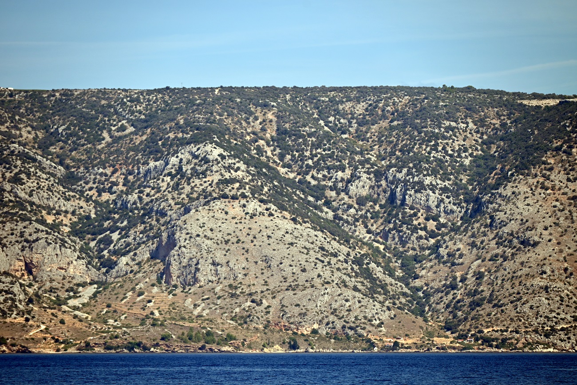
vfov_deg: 7.4
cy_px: 192
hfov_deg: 11.1
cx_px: 288
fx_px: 2965
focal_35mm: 185
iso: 140
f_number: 5.6
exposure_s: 1/1000
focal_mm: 185
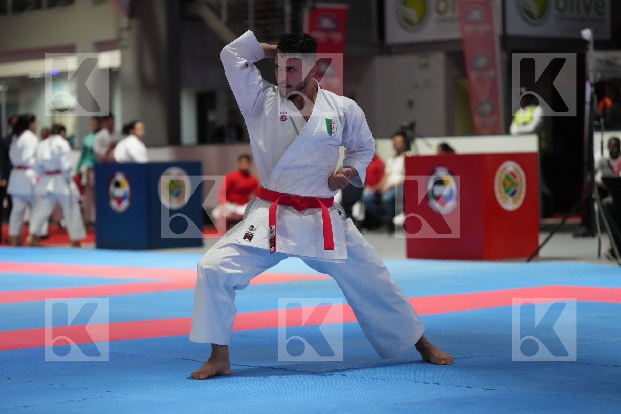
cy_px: 207
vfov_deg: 12.7
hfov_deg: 18.9
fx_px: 1863
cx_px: 310
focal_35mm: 108
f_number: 2.8
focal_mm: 108
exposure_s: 1/500
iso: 6400
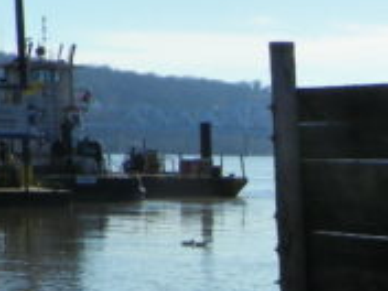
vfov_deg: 9.0
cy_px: 451
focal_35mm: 161
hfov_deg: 11.9
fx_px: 1805
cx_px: 505
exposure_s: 1/640
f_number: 5.6
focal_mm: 7.9
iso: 64
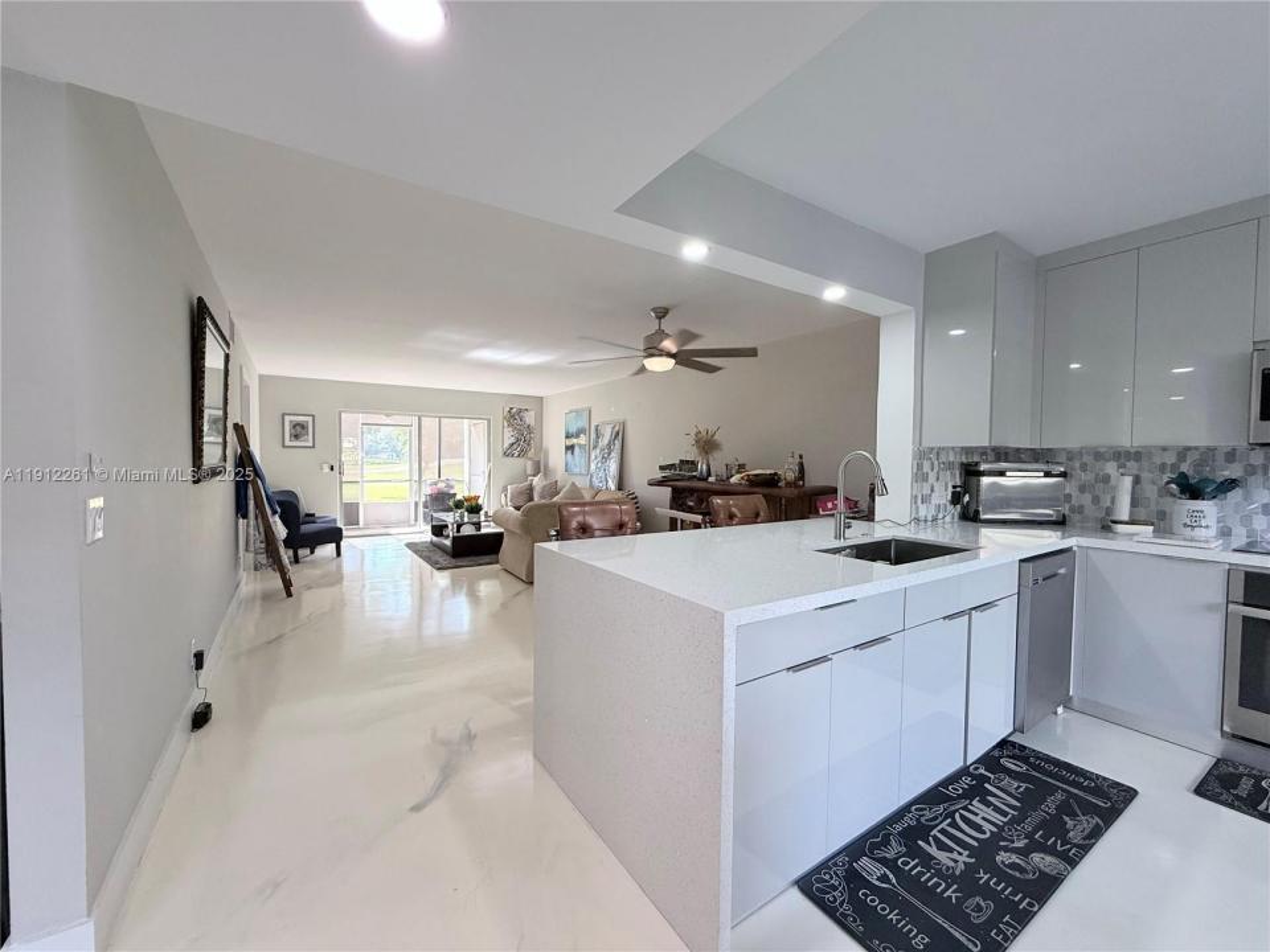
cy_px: 476
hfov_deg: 102.1
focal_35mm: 14
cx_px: 635
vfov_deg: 85.7
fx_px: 514
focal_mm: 2.22
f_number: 2.2
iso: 125
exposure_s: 1/120
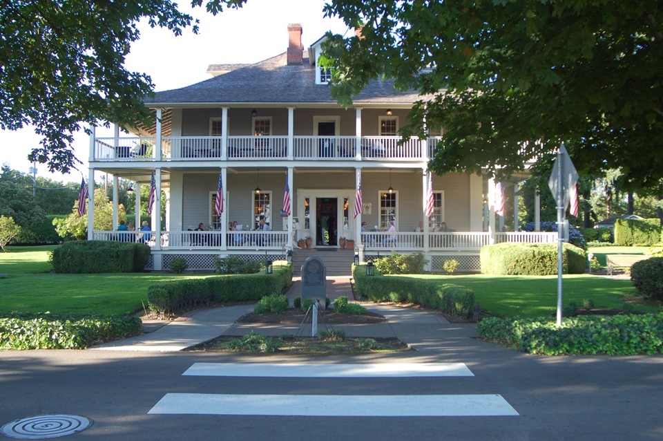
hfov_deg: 59.5
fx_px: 580
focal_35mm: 32
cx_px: 332
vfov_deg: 41.6
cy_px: 220
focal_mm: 21
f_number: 6.3
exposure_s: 1/160
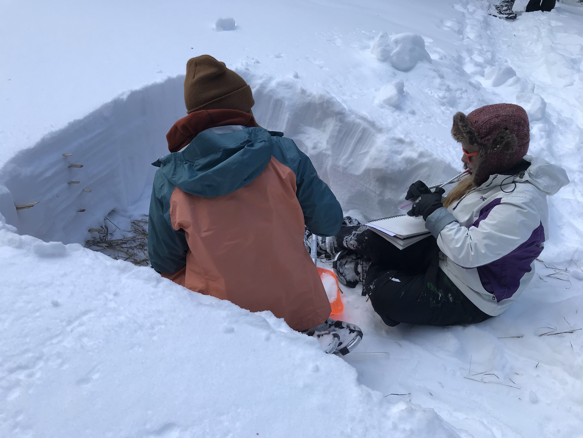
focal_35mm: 28
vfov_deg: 49.7
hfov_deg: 63.4
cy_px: 219
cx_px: 292
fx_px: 472
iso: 20
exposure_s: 1/427
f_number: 1.8
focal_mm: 3.99
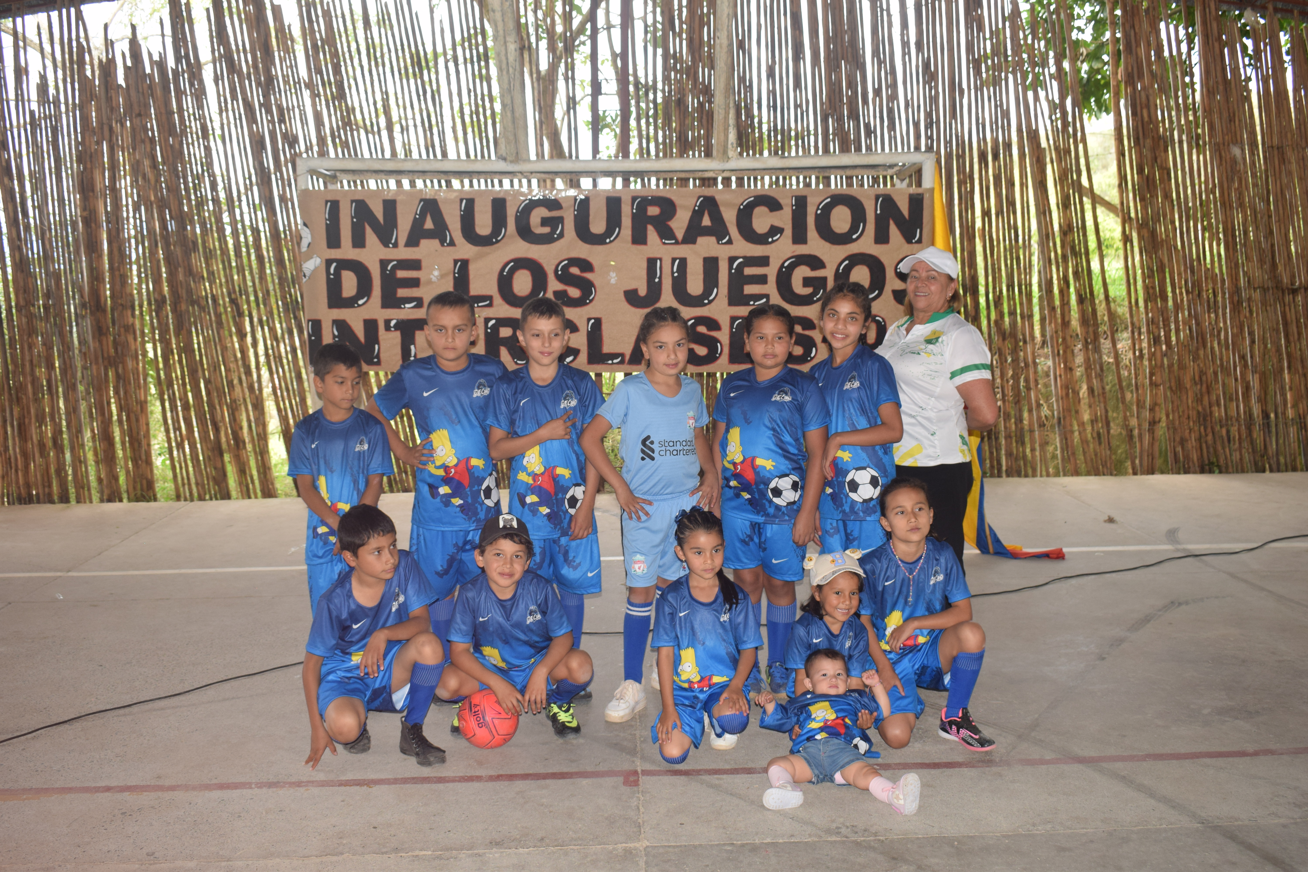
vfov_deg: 36.9
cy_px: 436
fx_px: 1308
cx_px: 654
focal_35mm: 36
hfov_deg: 53.1
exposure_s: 1/125
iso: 400
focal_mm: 24
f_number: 5.6
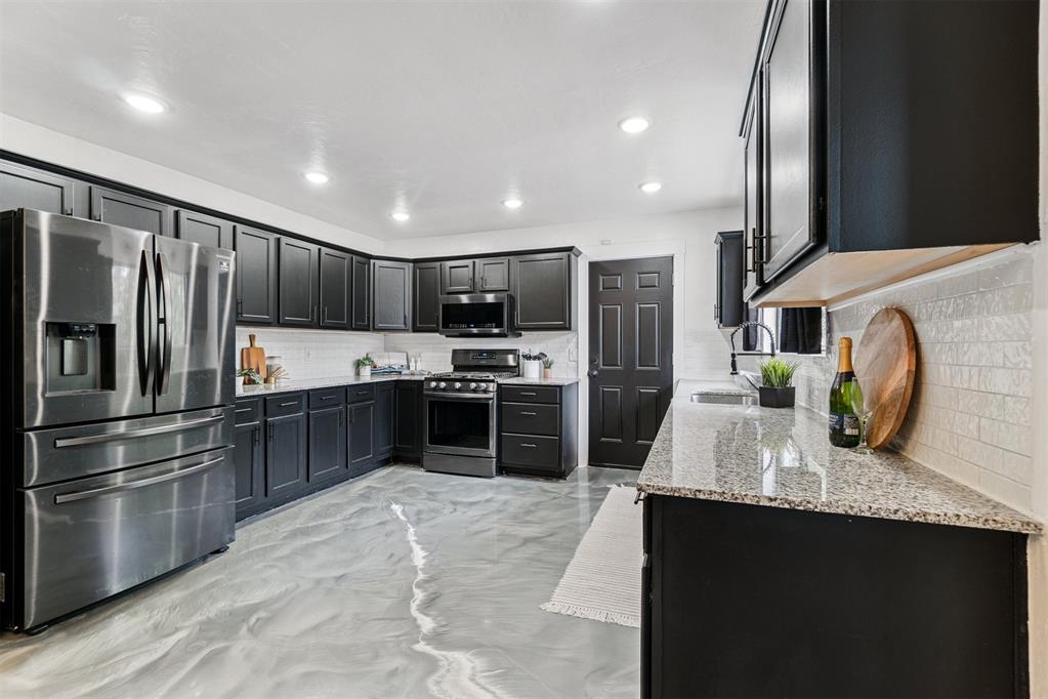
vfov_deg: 77.3
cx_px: 524
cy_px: 350
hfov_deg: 100.4
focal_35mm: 15
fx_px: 437
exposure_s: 1/13
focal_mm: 10
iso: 200
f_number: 6.3
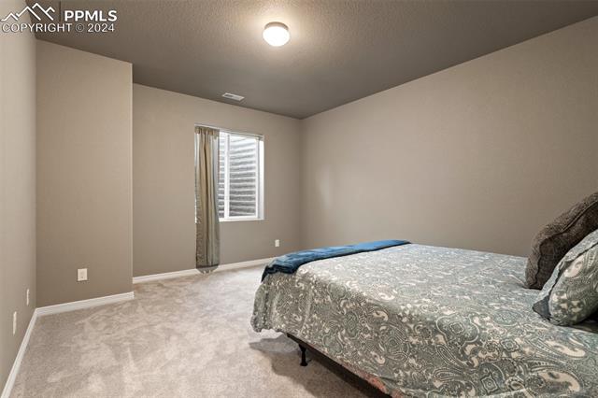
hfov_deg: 93.3
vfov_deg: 70.4
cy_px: 199
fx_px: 282
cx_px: 299
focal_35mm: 17
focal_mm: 17
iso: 1000
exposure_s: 1.6
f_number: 7.1
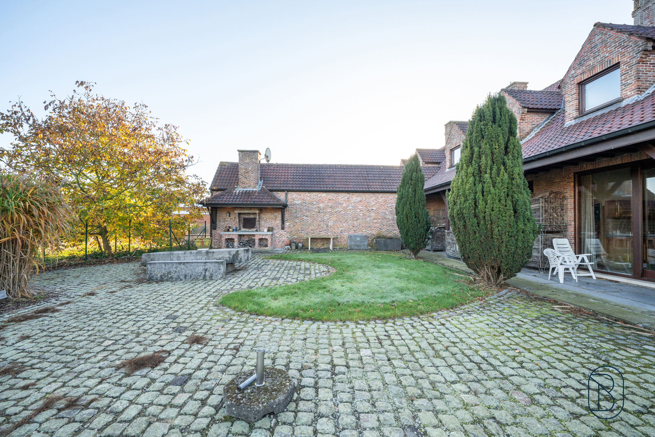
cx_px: 328
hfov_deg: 104.3
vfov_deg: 81.2
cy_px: 218
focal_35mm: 14
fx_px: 255
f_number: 9
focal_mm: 14
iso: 250
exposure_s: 1/125
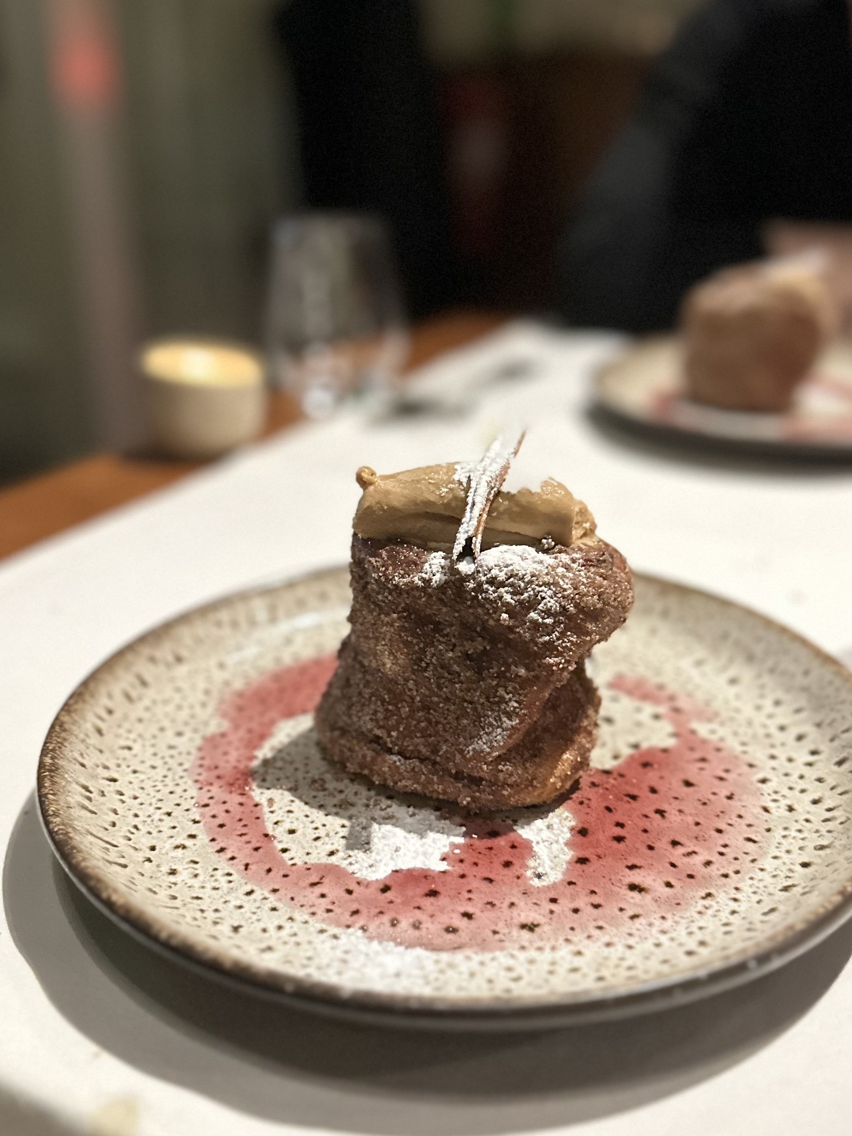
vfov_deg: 71.6
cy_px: 568
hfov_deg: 56.8
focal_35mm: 24
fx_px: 788
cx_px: 426
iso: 800
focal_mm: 6.86
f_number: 1.78
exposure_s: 1/50
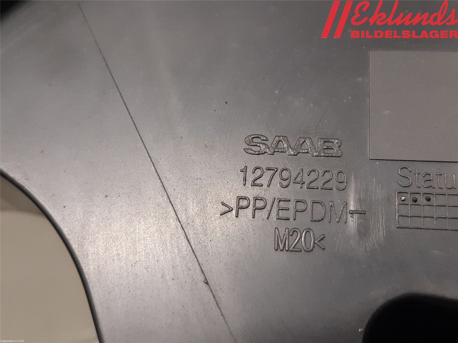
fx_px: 344
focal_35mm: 26
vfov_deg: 53.1
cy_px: 172
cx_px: 229
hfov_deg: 67.3
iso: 200
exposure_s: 1/50
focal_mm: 3.93
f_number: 1.7
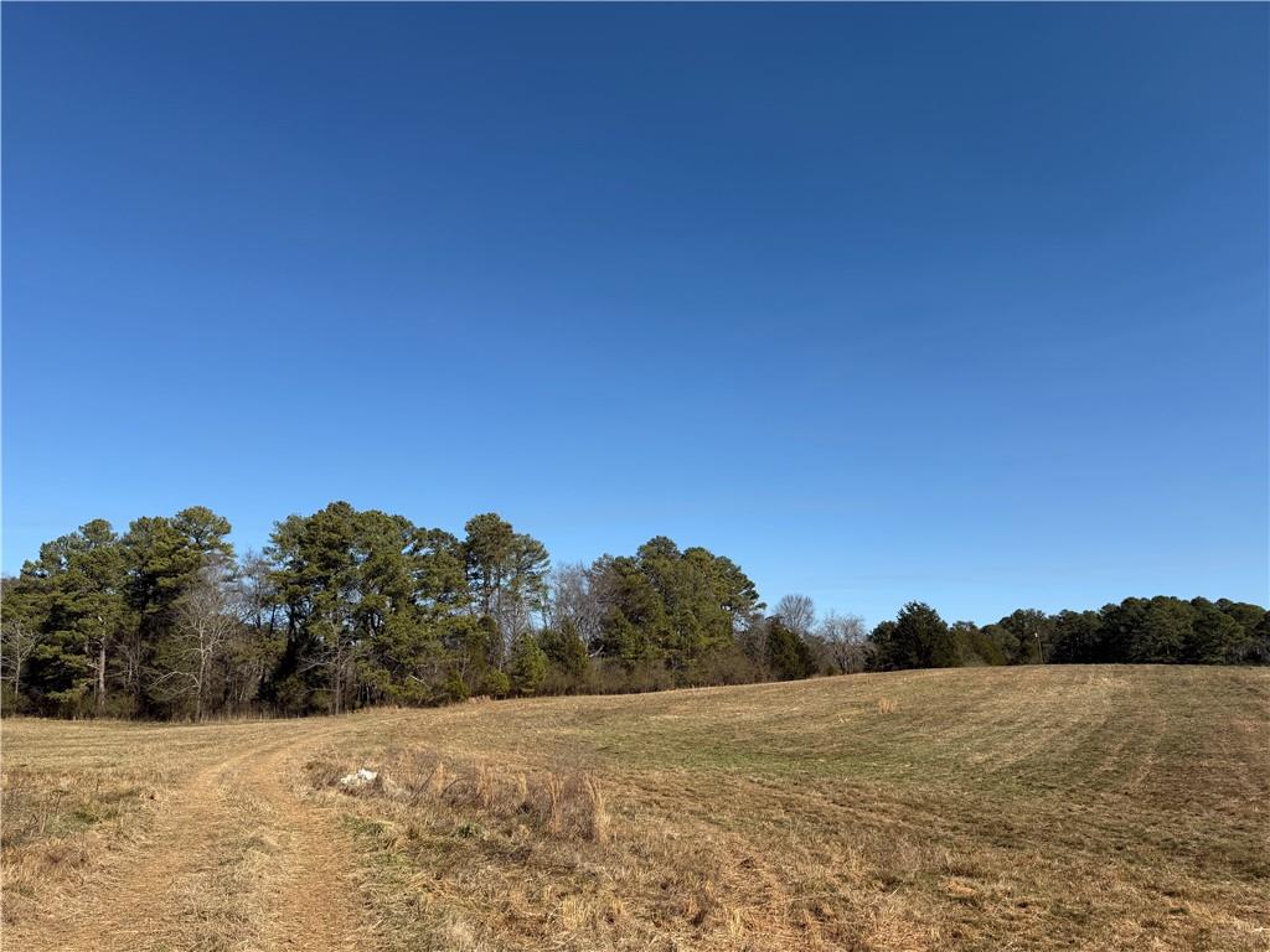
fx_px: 881
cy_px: 476
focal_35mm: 24
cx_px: 635
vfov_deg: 56.8
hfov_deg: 71.6
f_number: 1.78
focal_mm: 6.76
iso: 80
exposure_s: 1/4975
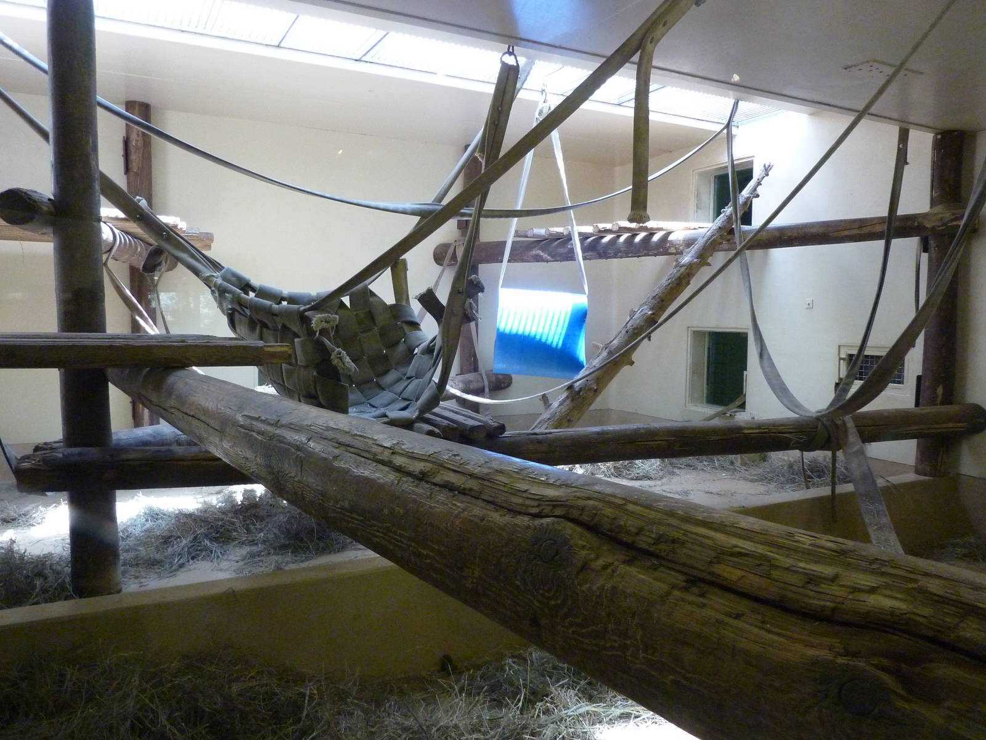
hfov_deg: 69.4
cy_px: 370
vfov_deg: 54.9
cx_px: 493
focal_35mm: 25
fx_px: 712
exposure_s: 1/60
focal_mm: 4.1
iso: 400
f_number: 3.3
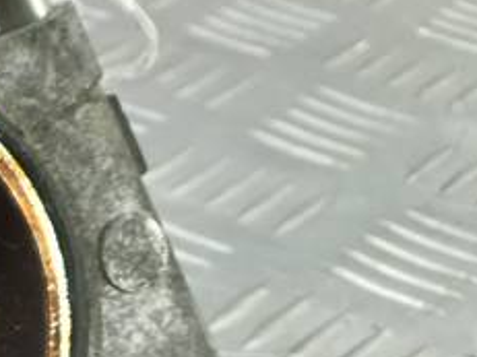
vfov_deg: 13.1
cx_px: -423
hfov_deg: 15.0
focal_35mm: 111
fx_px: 1529
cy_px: 402
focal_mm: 4.6
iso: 125
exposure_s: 1/50
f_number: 1.8
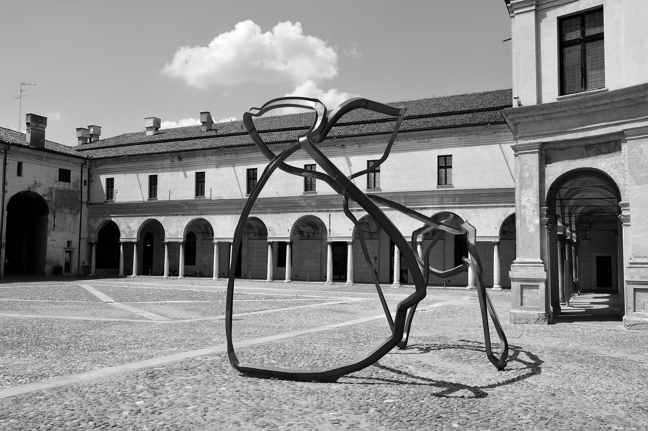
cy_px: 216
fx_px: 629
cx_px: 324
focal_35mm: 35
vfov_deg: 37.8
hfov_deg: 54.5
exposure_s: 1/1000
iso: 200
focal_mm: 35
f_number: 6.3
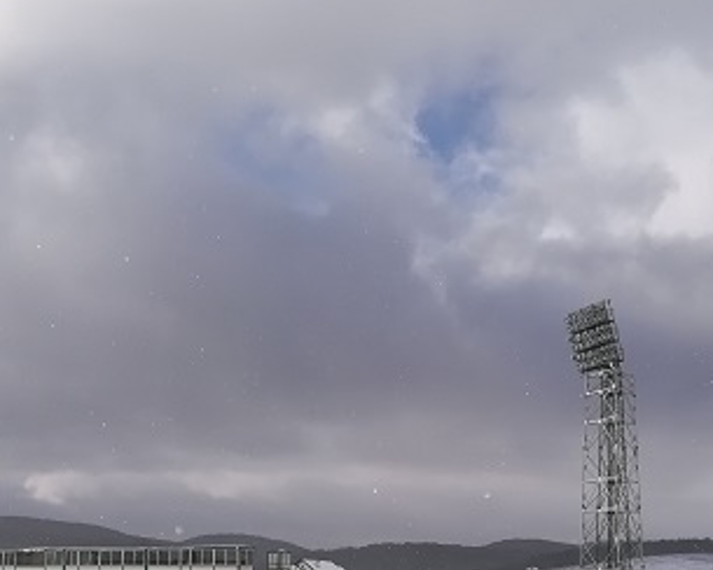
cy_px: 460
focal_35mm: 50
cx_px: 290
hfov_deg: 37.2
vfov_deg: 29.5
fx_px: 1055
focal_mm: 3.83
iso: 50
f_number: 2.2
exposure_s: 1/2165
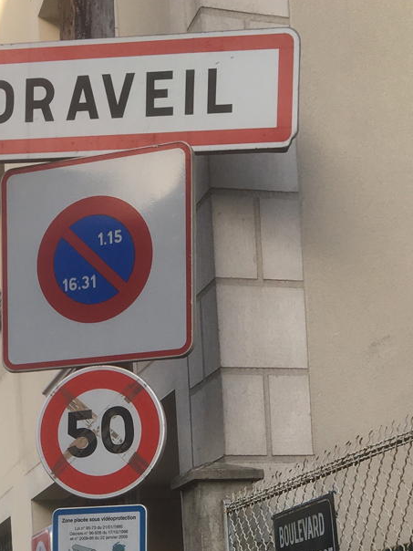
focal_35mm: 72
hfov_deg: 20.4
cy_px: 642
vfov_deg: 24.7
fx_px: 1145
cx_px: 138
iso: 25
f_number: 2.2
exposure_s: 1/493
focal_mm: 4.15
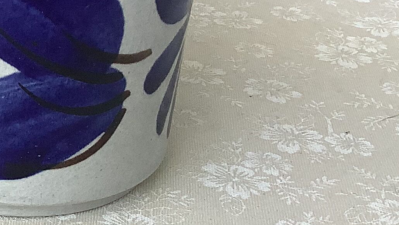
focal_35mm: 107
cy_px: 33
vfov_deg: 11.3
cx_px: -198
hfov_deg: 17.9
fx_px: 1132
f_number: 2.4
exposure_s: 1/100
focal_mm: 3.3
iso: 50
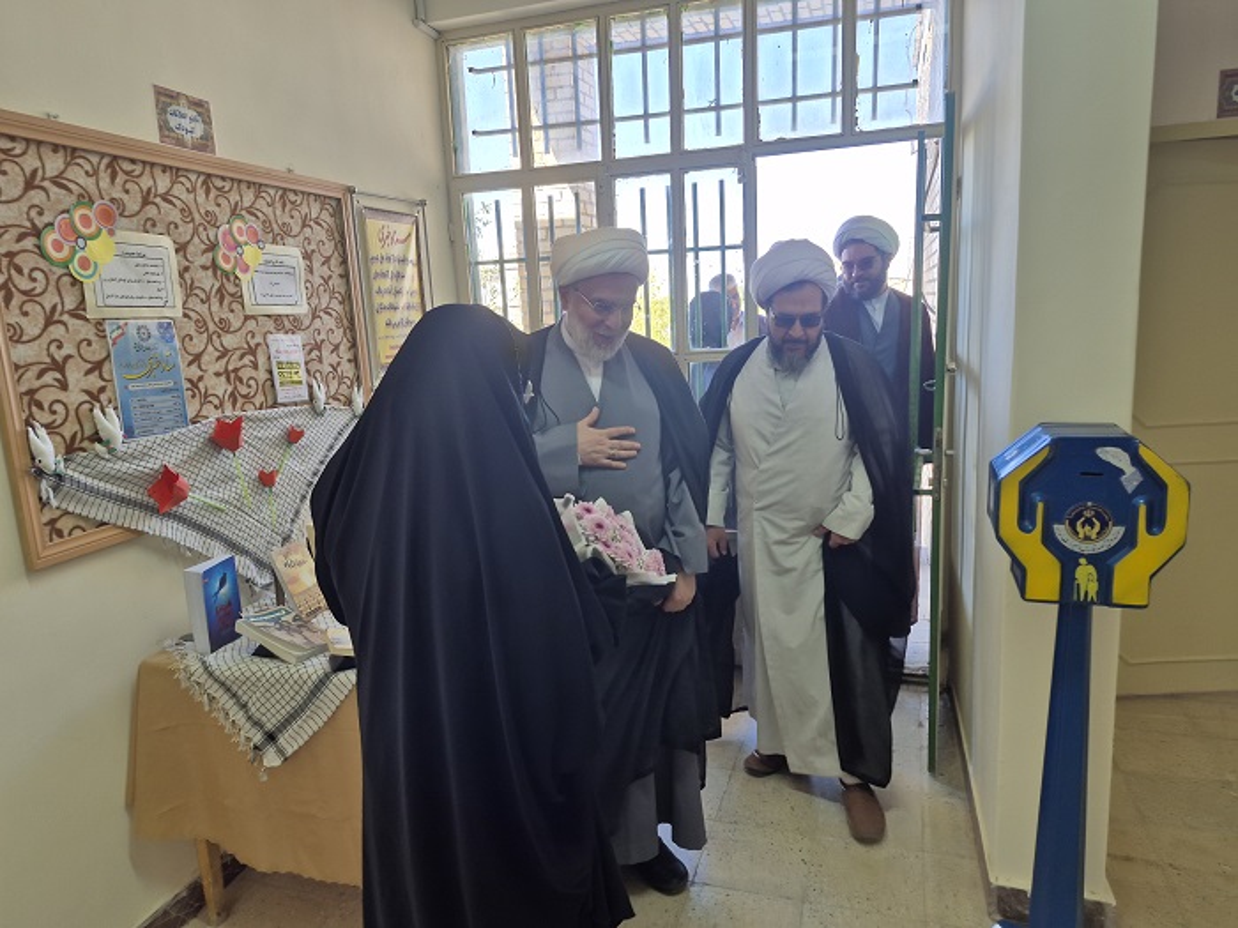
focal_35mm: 23
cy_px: 464
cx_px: 619
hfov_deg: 73.9
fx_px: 823
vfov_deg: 58.9
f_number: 1.8
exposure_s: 1/100
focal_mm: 5.4
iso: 32
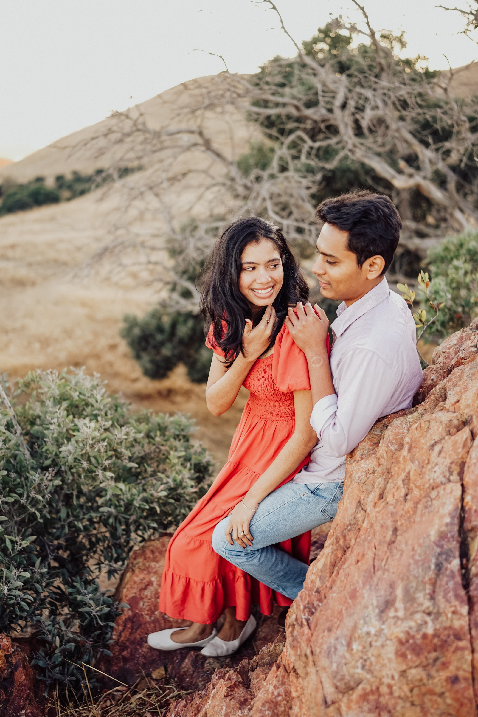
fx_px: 697
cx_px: 239
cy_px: 358
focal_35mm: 35
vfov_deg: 54.4
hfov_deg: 37.9
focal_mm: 35
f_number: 1.6
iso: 50
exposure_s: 1/80
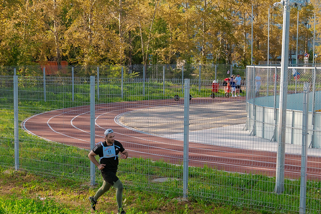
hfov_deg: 27.6
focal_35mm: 73
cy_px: 158
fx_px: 651
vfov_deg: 18.6
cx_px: 130
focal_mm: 34
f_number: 4
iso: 400
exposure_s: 1/1250
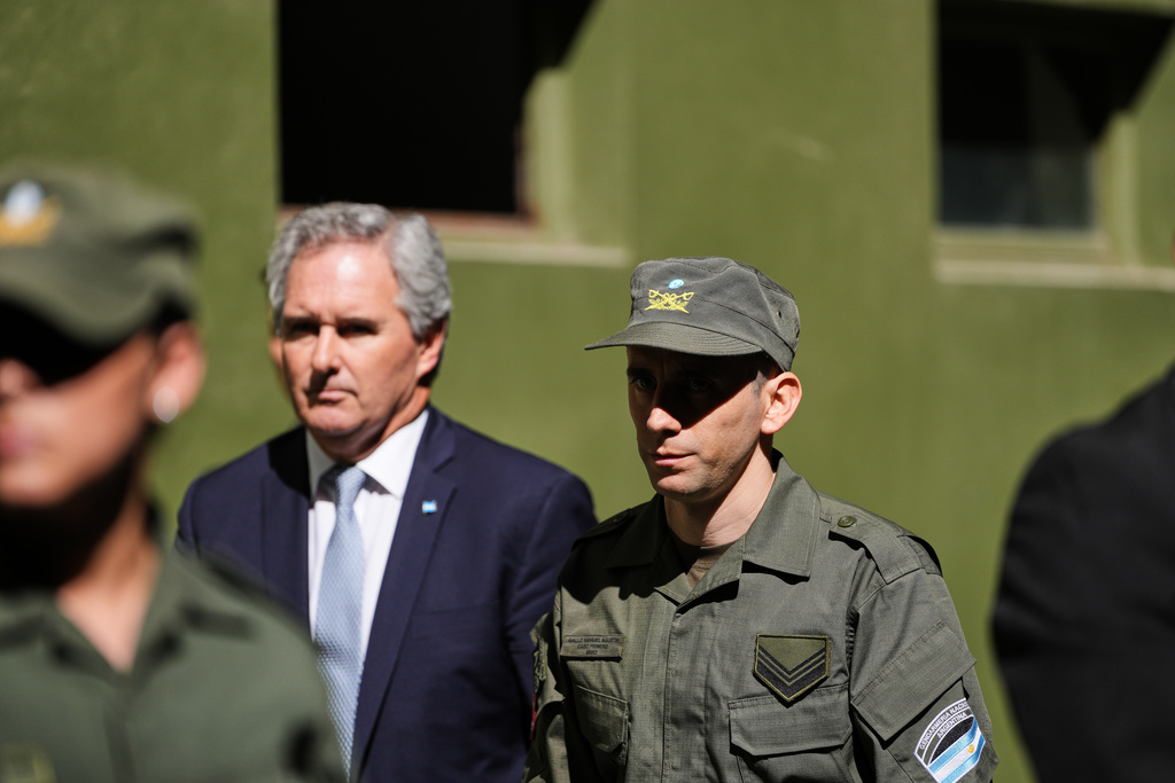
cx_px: 588
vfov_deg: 6.9
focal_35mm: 200
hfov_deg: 10.3
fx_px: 6528
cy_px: 392
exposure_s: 1/4000
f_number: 2.8
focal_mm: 200
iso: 125
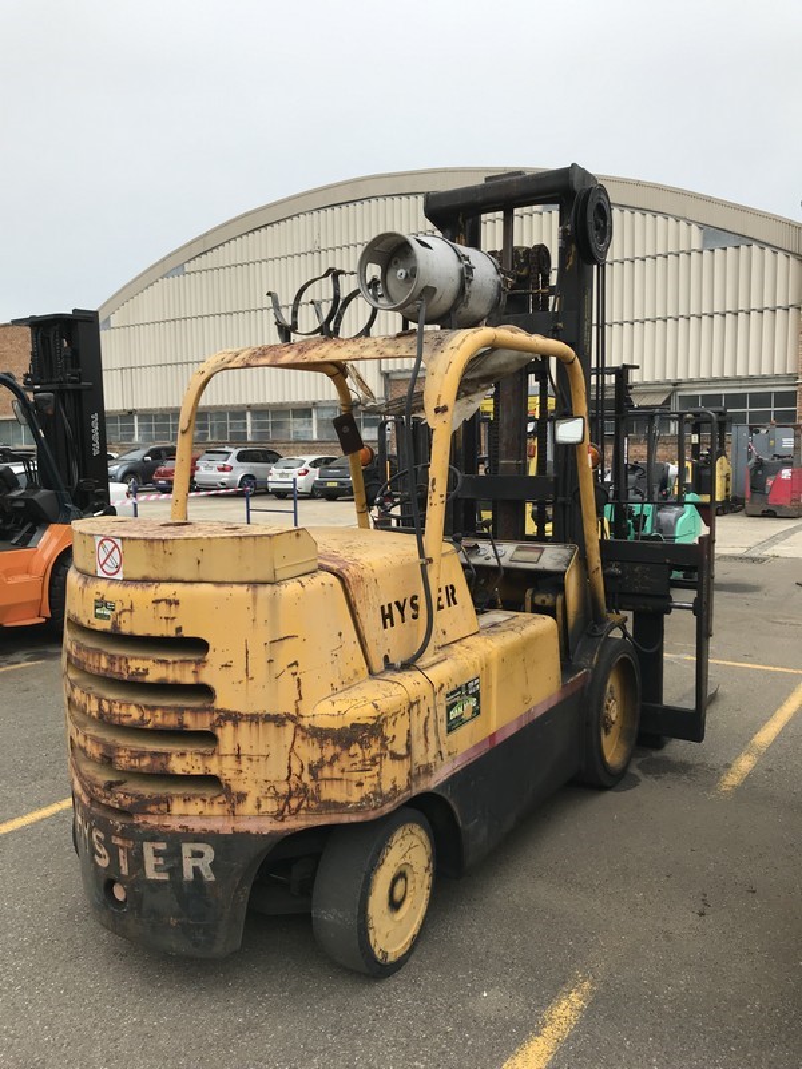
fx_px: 865
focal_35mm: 28
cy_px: 534
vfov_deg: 63.4
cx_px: 401
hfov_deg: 49.7
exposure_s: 1/863
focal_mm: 3.99
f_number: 1.8
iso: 20
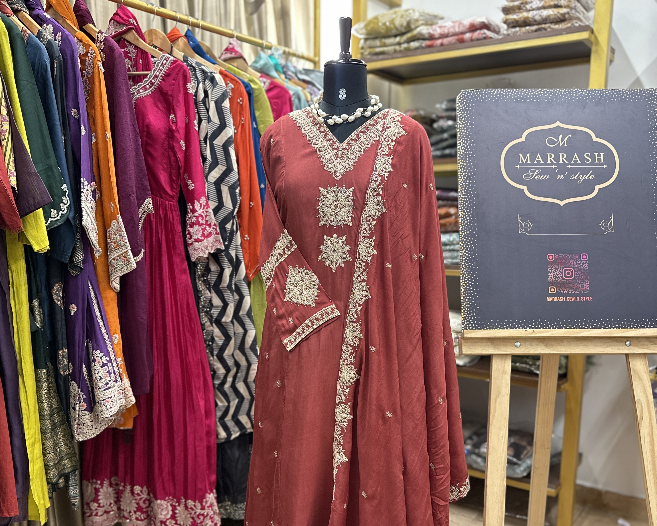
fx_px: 622
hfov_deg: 55.7
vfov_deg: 45.4
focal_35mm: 32
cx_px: 334
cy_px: 329
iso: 320
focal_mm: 6.86
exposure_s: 1/50
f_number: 1.78
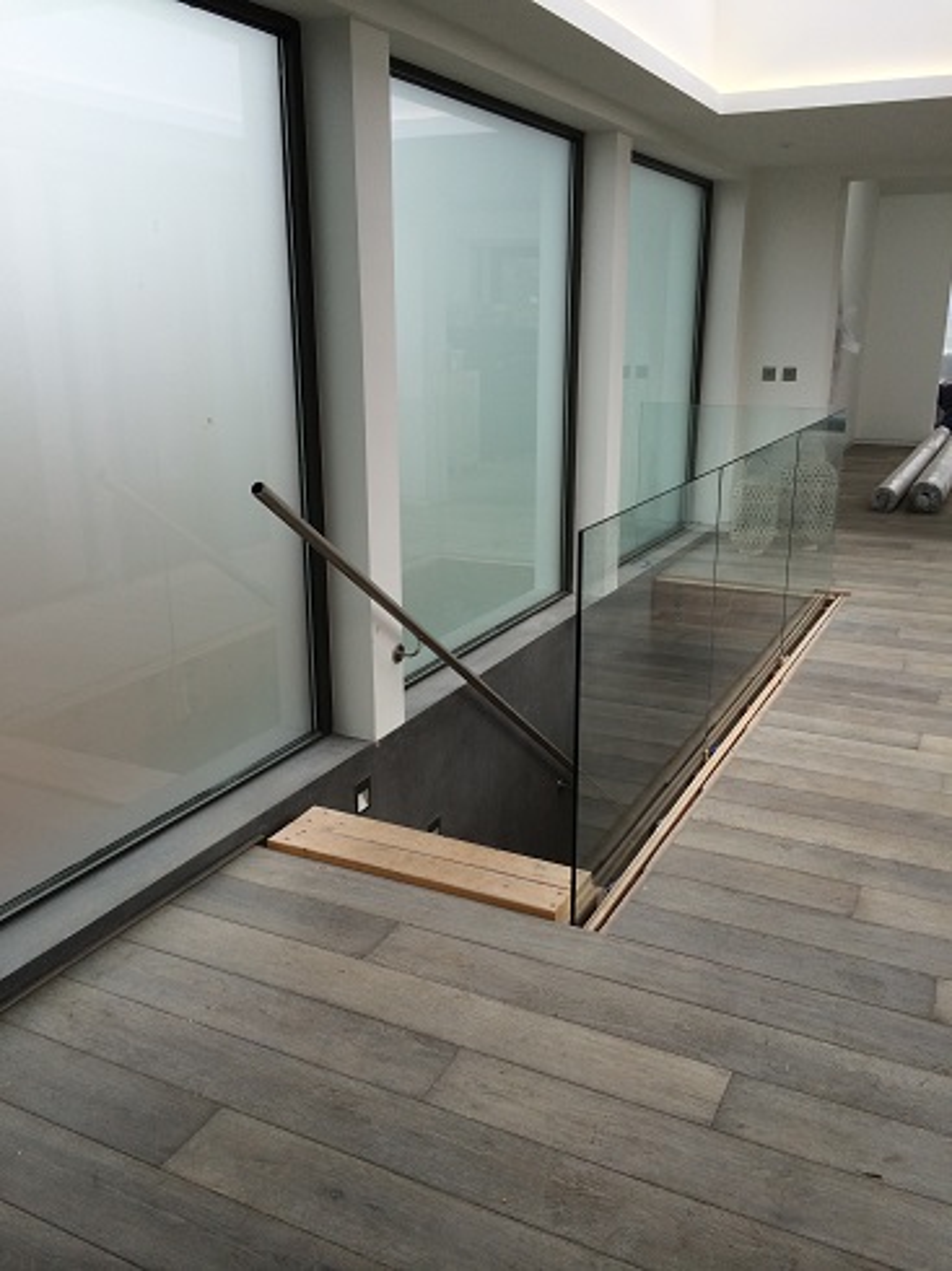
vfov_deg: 60.0
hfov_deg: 46.8
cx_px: 476
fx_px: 1101
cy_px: 636
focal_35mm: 30
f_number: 2.2
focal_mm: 4.12
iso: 32
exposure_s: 1/173
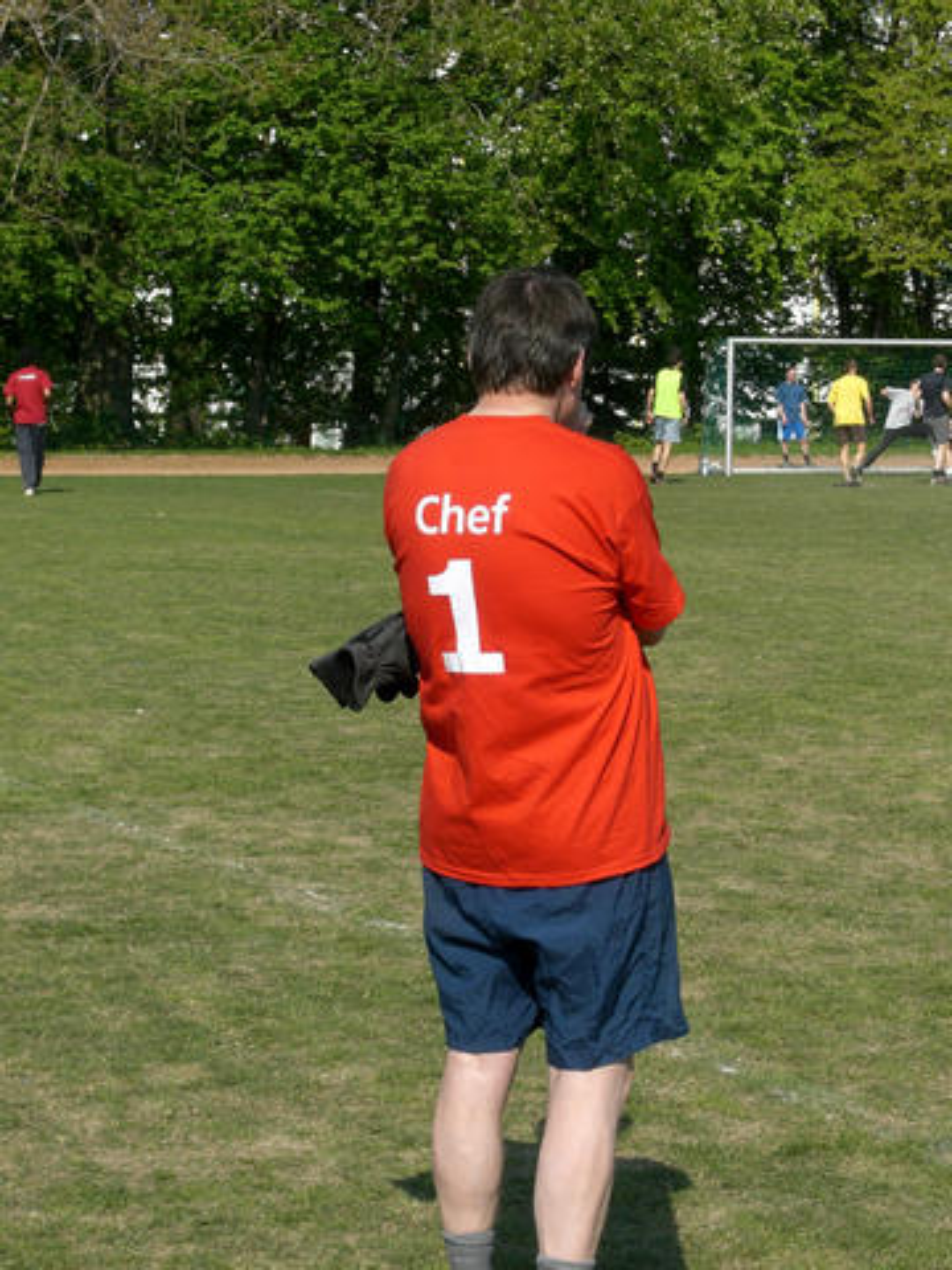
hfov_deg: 13.0
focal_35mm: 114
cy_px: 635
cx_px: 476
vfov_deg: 17.3
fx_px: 4180
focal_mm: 18.9
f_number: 7.6
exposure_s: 1/250
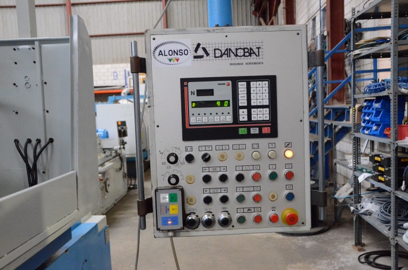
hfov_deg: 53.2
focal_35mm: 36
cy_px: 135
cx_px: 204
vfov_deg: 36.7
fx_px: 407
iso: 6400
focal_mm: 24
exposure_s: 1/800
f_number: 3.8
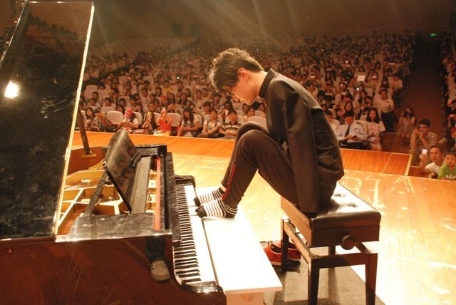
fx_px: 418
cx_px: 228
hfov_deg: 57.2
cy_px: 152
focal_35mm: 33
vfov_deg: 40.0
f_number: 3.8
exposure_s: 1/15
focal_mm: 22
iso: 1600
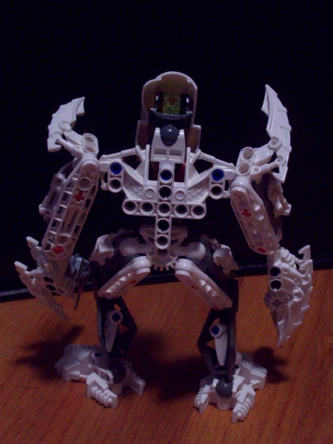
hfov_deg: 22.3
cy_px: 222
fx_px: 847
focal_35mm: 66
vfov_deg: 29.4
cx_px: 166
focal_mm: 11
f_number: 4.1
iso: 320
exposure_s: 1/8
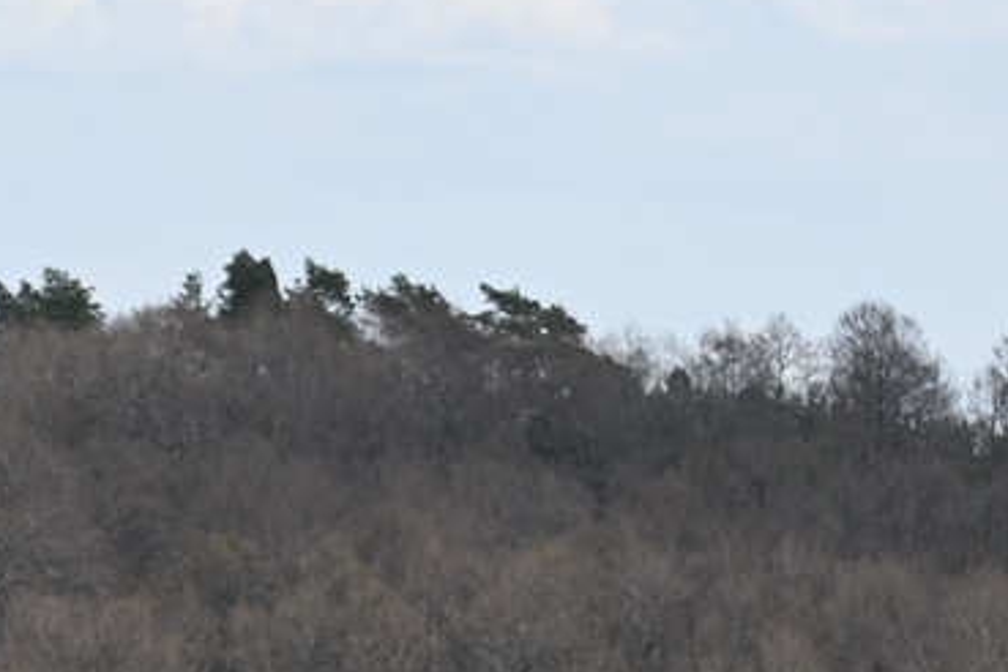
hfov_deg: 2.8
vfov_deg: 1.9
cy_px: 979
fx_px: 20466
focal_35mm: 731
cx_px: 331
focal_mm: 180
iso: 160
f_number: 5.6
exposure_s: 1/1000
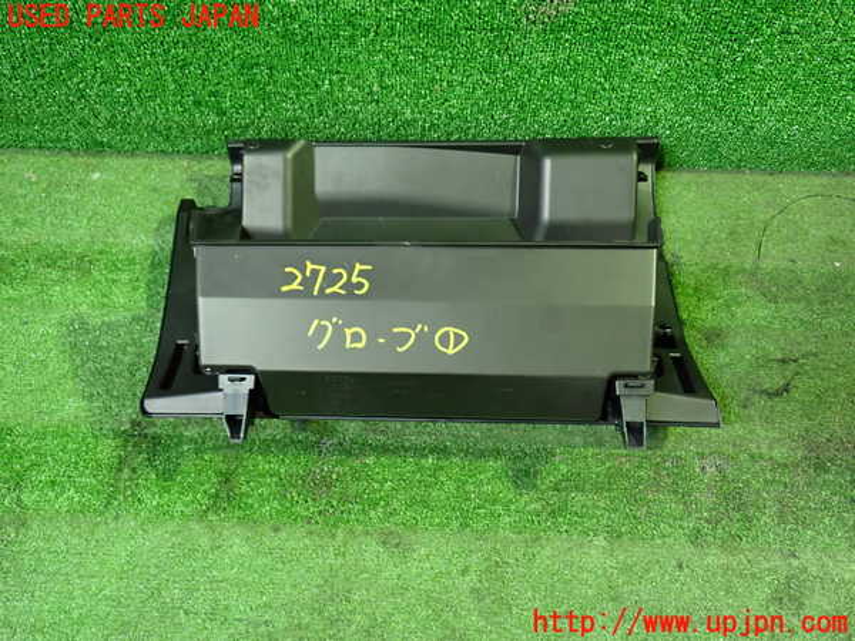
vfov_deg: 46.8
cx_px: 428
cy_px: 320
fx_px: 741
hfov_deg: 60.0
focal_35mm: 30
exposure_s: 1/30
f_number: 2.3
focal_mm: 5.4
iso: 800
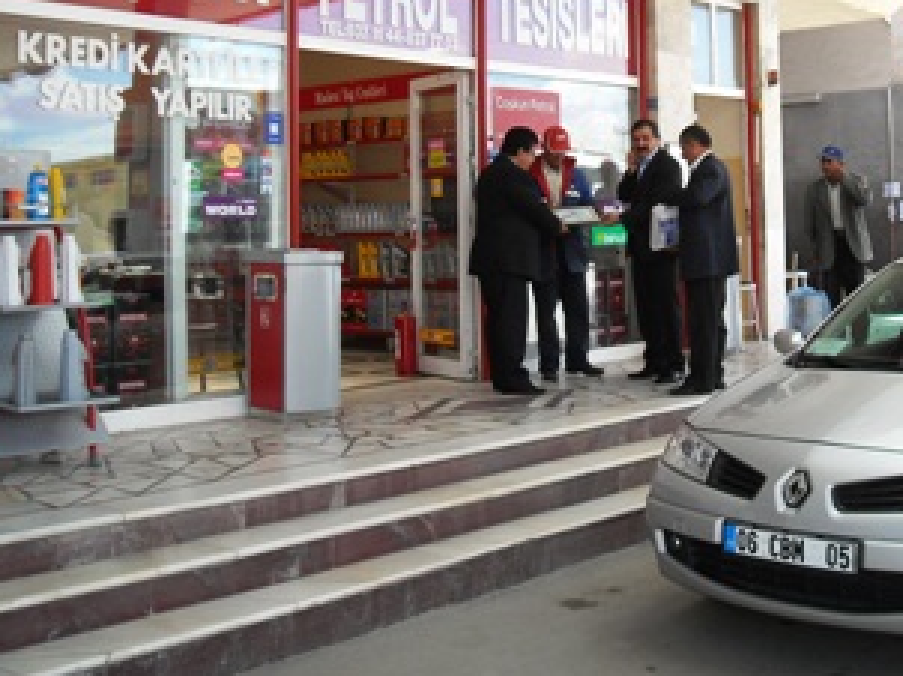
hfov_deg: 36.7
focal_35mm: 52
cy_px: 185
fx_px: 1355
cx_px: 550
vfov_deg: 27.7
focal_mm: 5.7
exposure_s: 1/192
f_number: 2.8
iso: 64
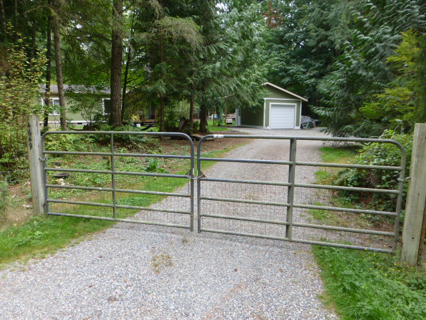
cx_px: 213
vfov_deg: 56.8
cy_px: 160
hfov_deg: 71.6
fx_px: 295
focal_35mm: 24
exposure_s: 1/100
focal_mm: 4.3
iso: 100
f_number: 3.3
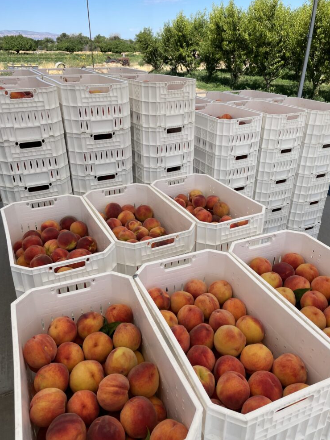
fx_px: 343
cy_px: 223
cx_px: 162
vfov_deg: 65.3
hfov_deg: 51.4
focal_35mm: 27
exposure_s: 1/2959
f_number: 1.6
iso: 32
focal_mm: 4.2
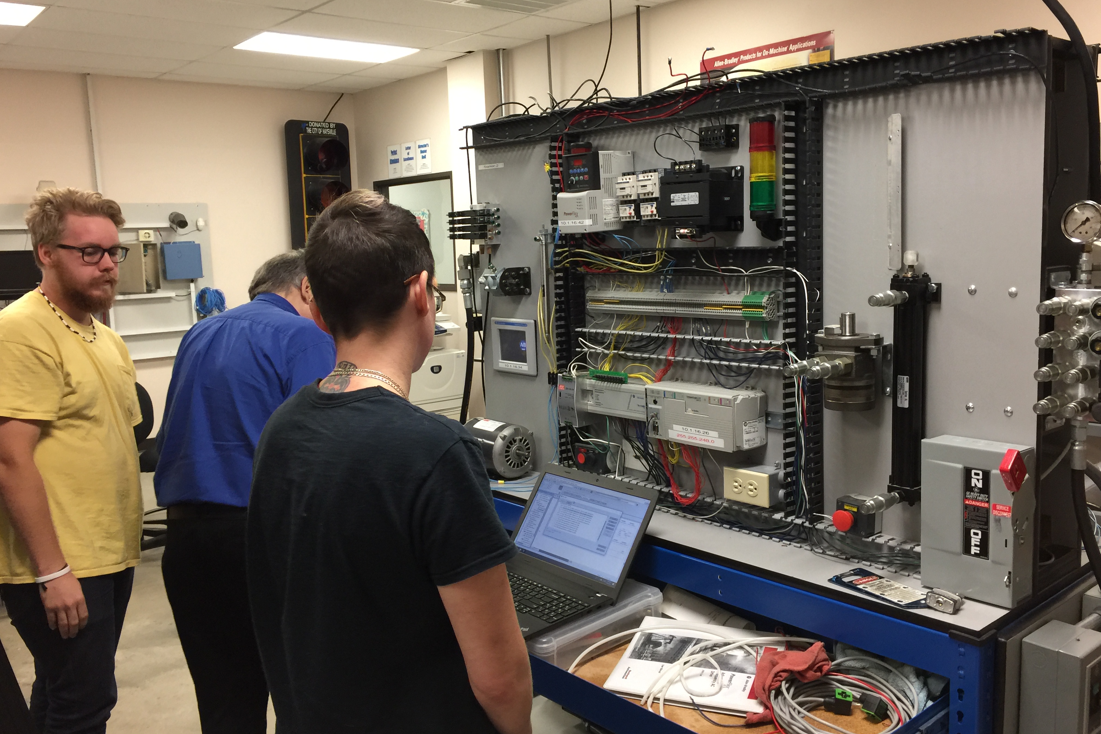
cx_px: 556
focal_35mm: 31
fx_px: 948
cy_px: 343
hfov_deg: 60.3
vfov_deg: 42.3
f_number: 2.2
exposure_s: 1/15
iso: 50
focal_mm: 4.15
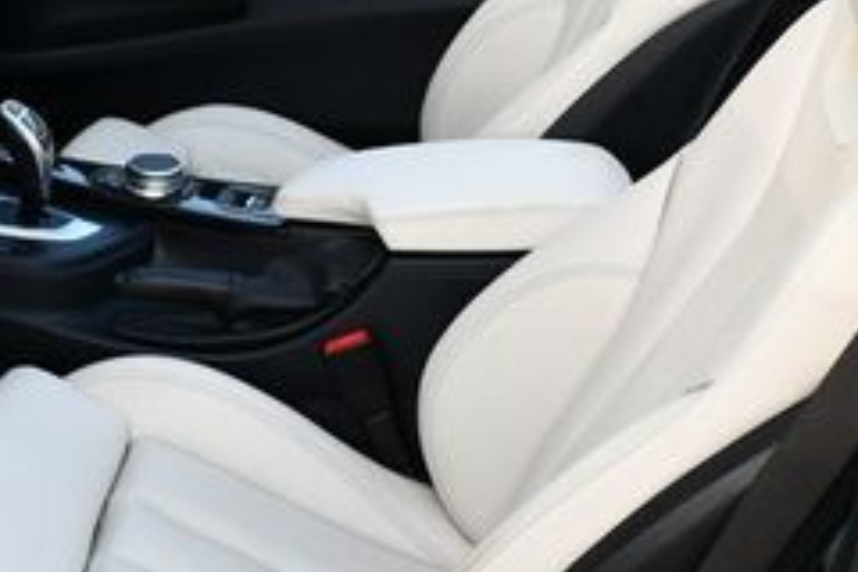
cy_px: 275
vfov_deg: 14.3
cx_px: 286
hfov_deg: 21.2
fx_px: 2288
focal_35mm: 96
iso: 400
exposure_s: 1/250
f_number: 5.6
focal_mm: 18
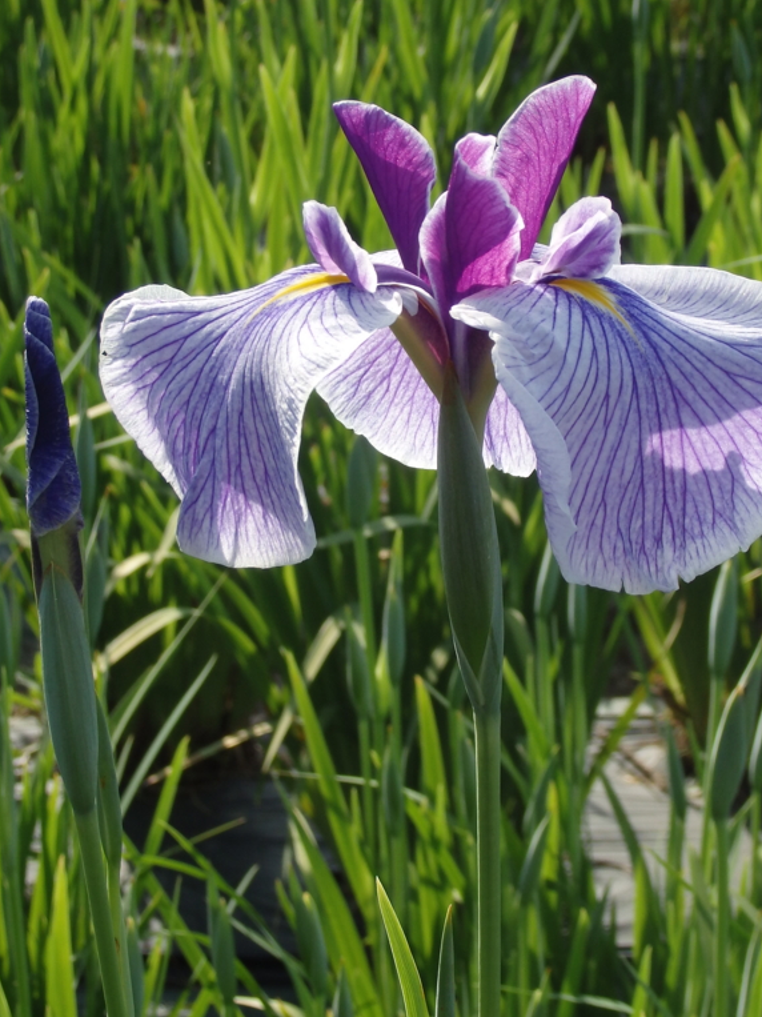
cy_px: 359
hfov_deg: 15.1
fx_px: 2877
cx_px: 422
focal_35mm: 98
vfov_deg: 20.0
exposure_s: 1/400
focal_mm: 13.1
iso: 125
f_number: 4.5
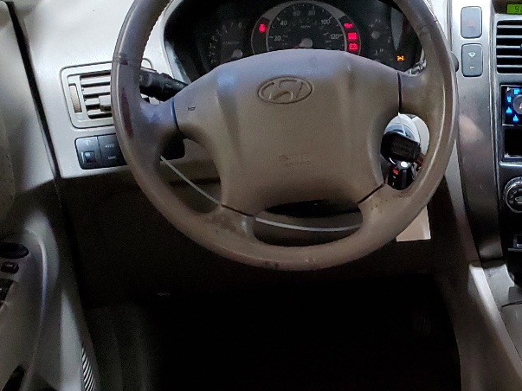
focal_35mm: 69
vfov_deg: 20.4
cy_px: 426
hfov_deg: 26.7
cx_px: 516
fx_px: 1040
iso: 308
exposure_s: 1/60.2
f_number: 1.5
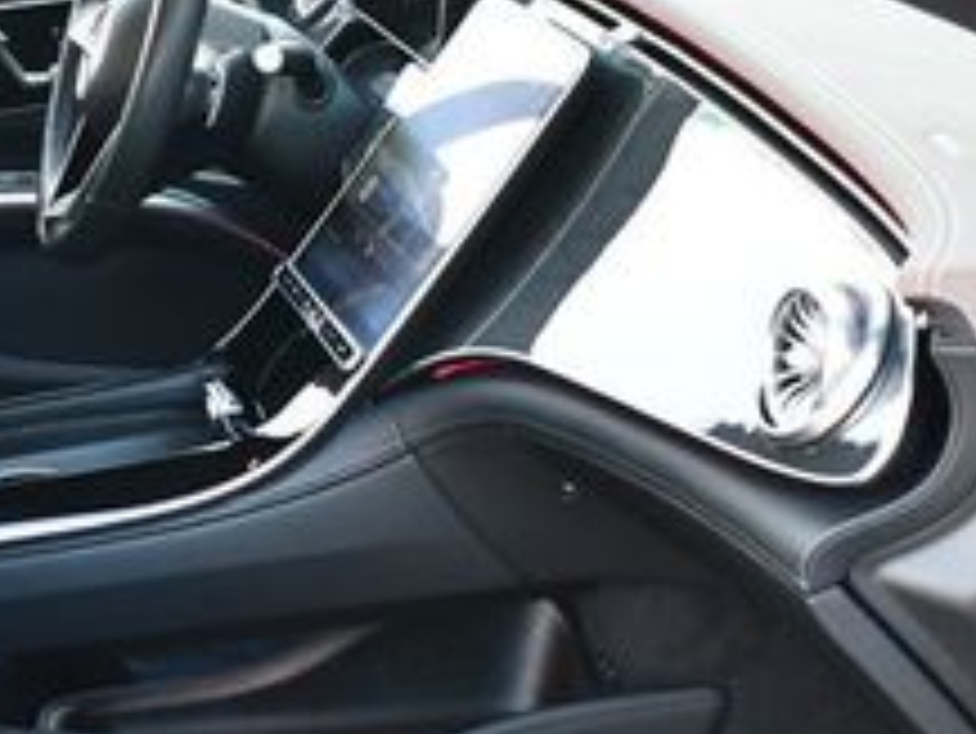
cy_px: 666
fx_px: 2877
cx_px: 238
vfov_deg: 14.4
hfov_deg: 19.1
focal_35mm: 102
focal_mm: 18
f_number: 3.5
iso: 800
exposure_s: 1/160
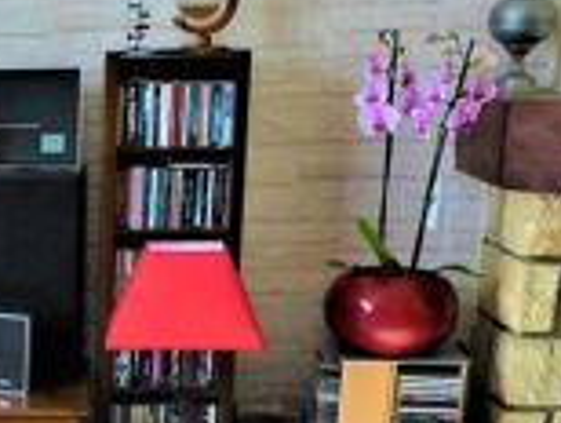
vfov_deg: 16.0
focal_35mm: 87
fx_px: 1412
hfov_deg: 20.9
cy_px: 569
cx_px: -117
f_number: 3.3
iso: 100
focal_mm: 4.7
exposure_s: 1/80
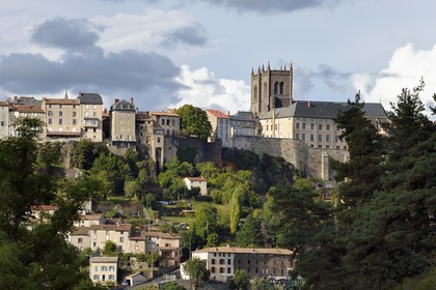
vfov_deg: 7.2
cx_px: 218
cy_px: 145
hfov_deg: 10.8
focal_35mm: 190
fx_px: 2301
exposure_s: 1/320
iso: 200
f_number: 10
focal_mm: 190
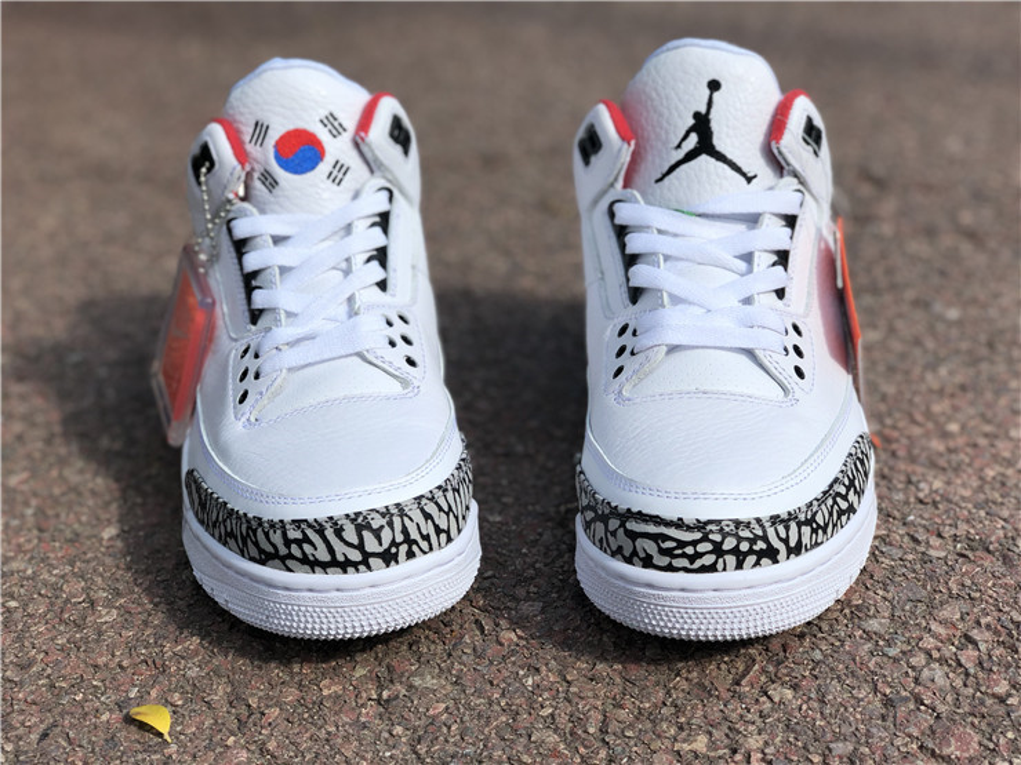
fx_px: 1534
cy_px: 382
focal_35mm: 52
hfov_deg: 36.8
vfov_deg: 28.0
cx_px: 510
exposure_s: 1/649
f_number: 2.4
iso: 16
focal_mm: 6
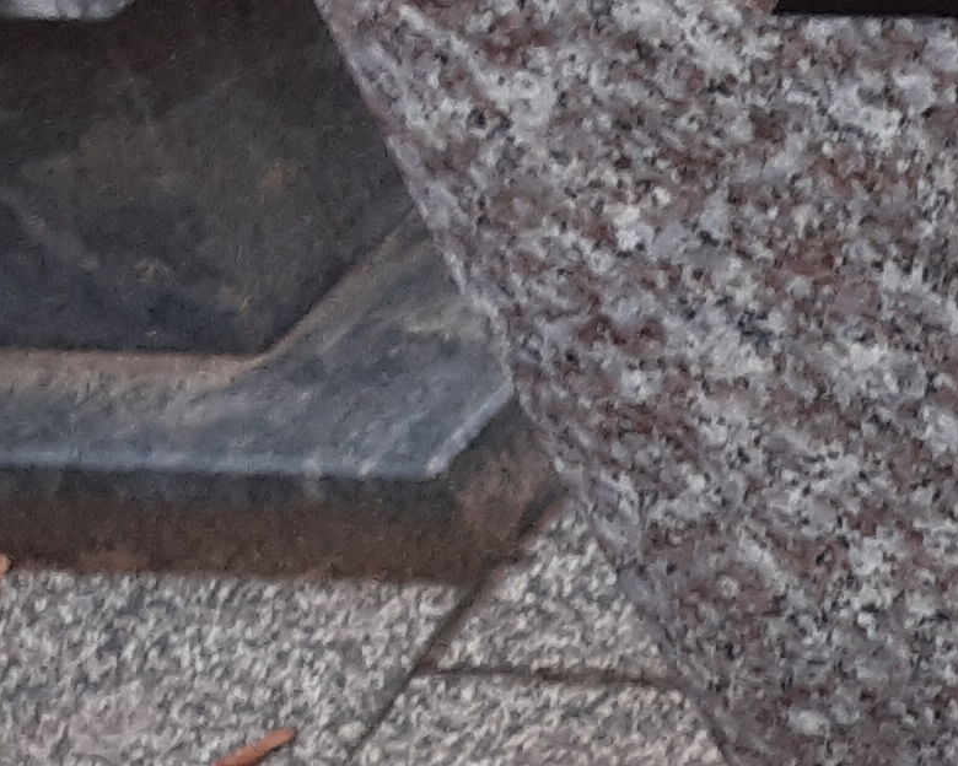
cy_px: 933
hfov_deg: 10.2
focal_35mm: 150
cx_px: 2691
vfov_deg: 10.1
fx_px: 4253
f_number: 1.7
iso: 50
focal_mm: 3.92
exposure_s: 1/100
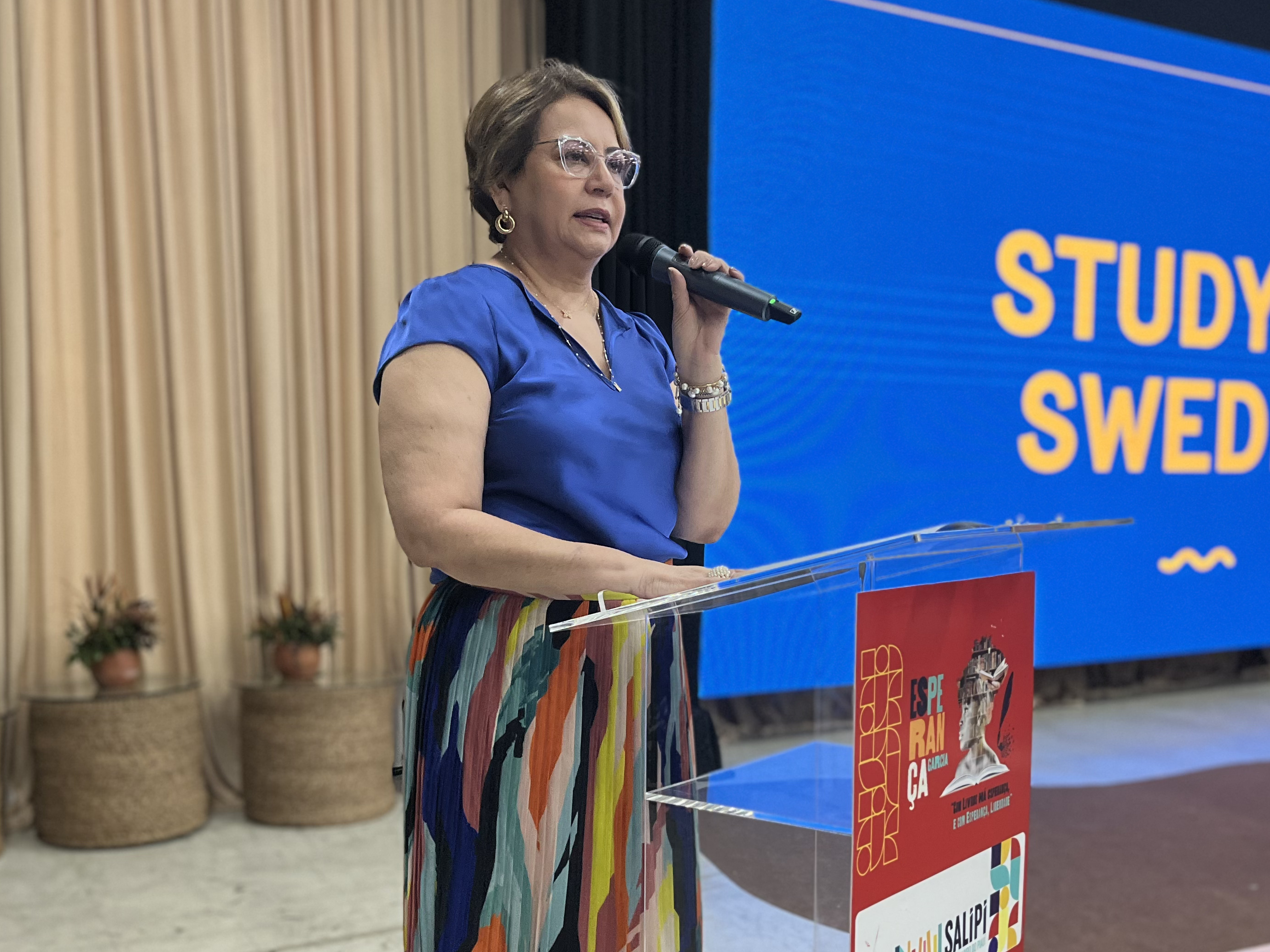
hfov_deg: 48.9
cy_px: 602
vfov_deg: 37.5
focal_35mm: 38
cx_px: 699
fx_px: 1394
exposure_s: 1/60
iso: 250
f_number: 1.6
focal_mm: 5.1
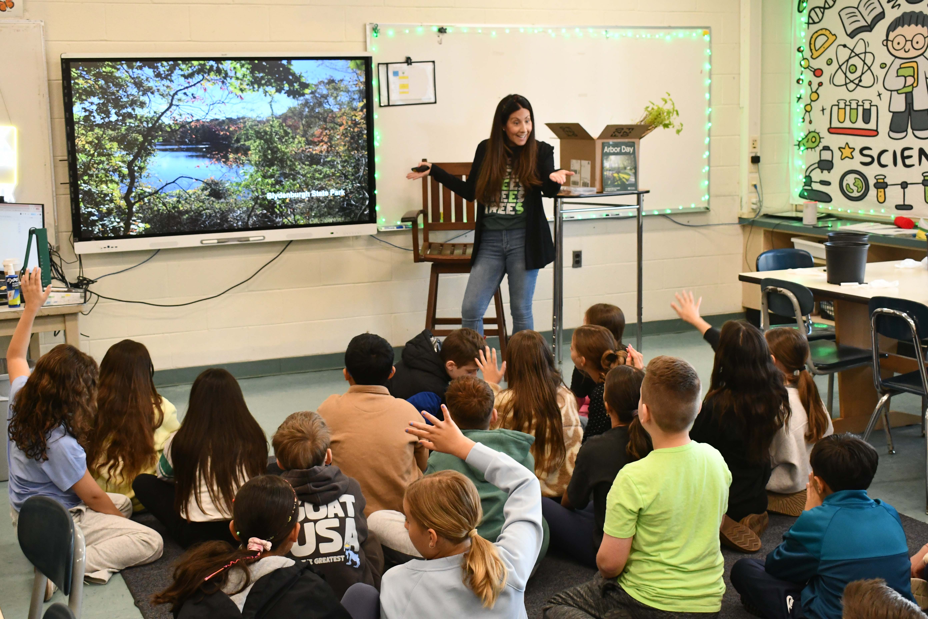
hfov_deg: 41.1
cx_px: 464
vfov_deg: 28.1
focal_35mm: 48
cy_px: 310
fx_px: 1237
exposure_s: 1/160
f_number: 6.3
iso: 2500
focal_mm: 32
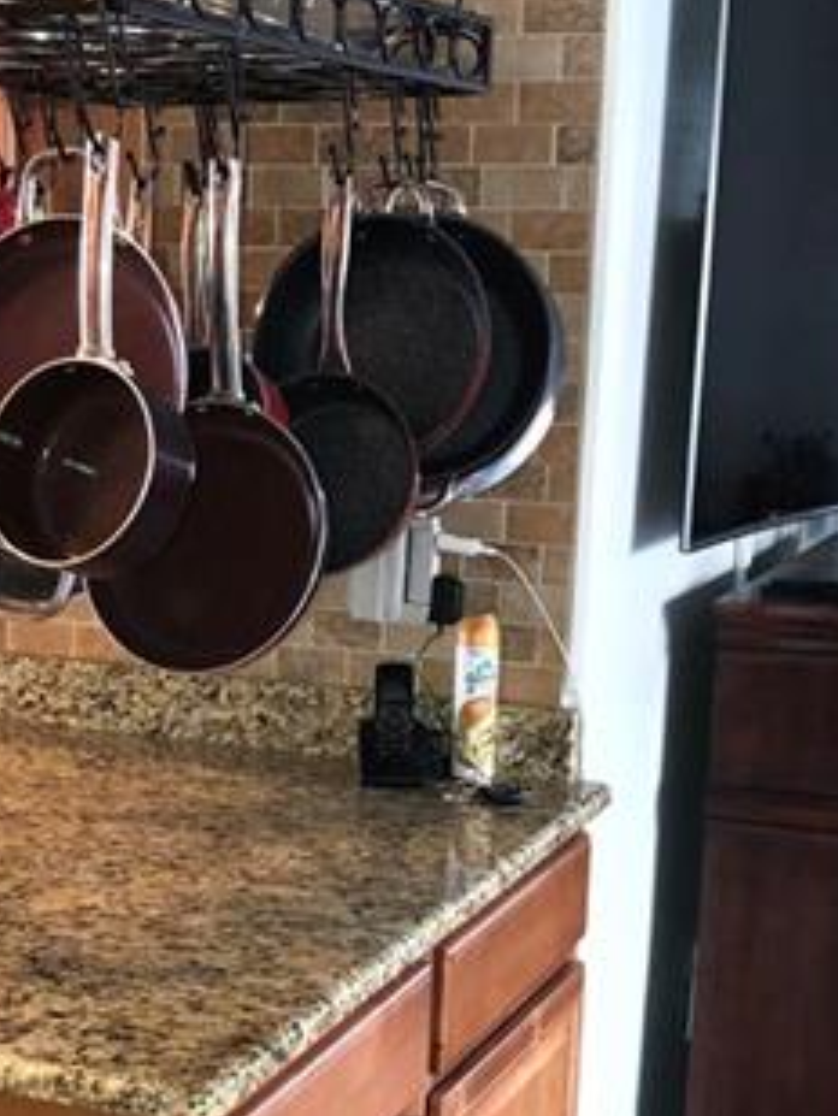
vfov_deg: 26.8
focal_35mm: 72
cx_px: 173
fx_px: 2322
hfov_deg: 20.2
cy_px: 791
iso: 80
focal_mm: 3.99
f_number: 1.8
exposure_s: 1/60
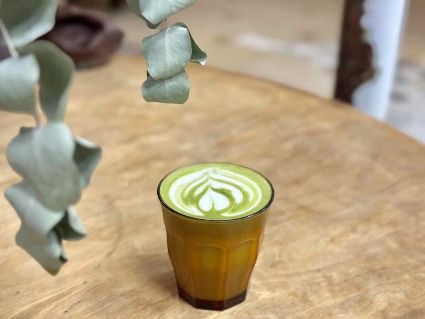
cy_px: 160
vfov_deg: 30.3
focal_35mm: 48
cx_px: 212
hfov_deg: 39.7
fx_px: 589
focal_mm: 6.86
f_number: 1.78
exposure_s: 1/50
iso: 125
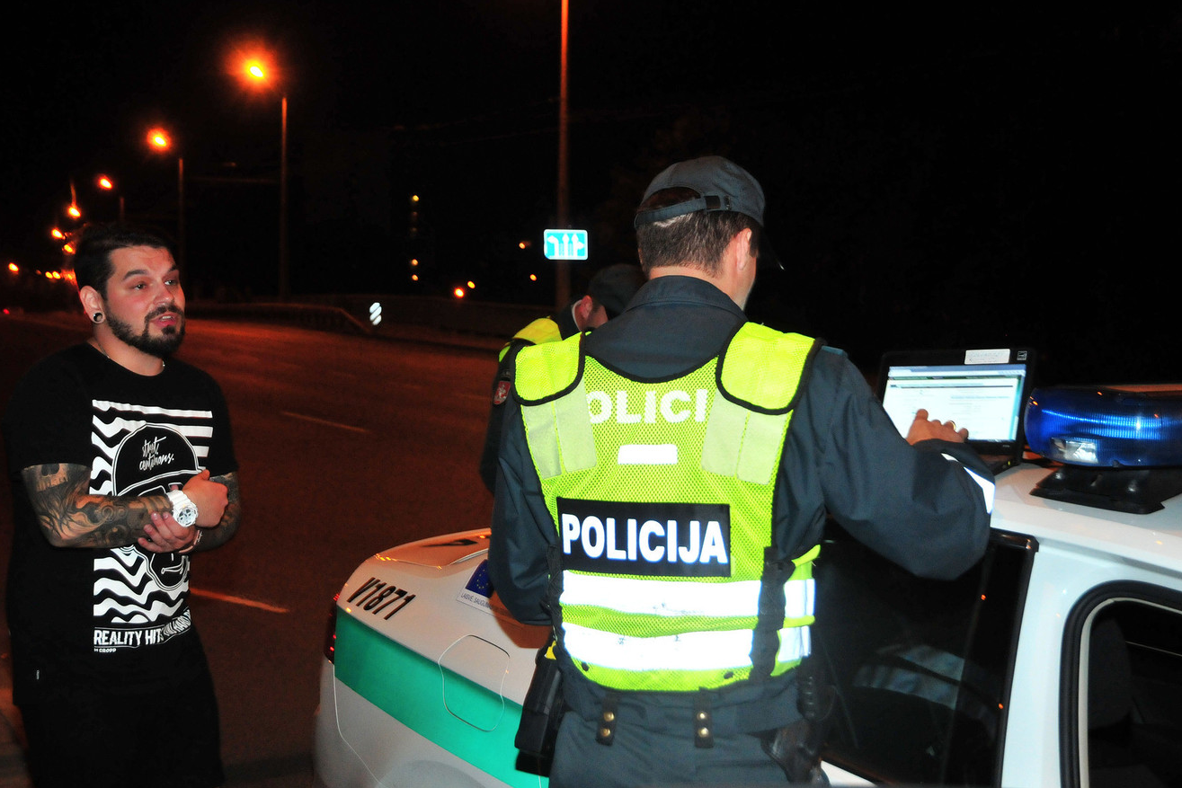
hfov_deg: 42.7
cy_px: 422
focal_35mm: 46
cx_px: 557
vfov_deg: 29.2
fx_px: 1510
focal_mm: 28
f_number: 4.2
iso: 1250
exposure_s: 1/40
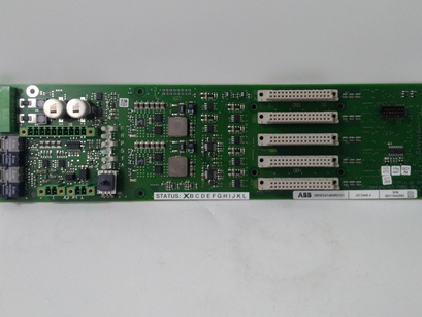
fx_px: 402
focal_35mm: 33
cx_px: 233
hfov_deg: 55.2
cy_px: 133
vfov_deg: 42.8
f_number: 2
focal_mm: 3.79
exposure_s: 1/33
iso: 384
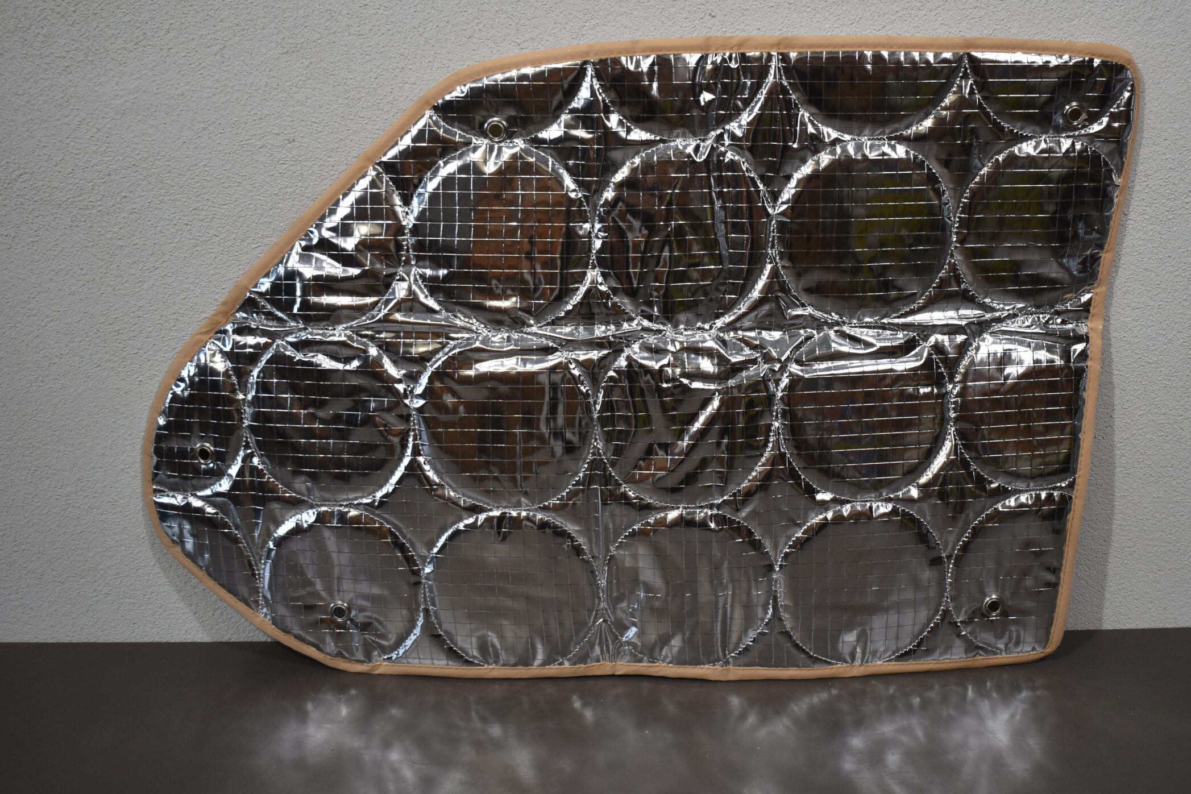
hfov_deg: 44.3
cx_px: 696
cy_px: 370
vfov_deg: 30.5
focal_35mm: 44
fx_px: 1456
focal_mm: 24
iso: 450
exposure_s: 1/250
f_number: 3.8
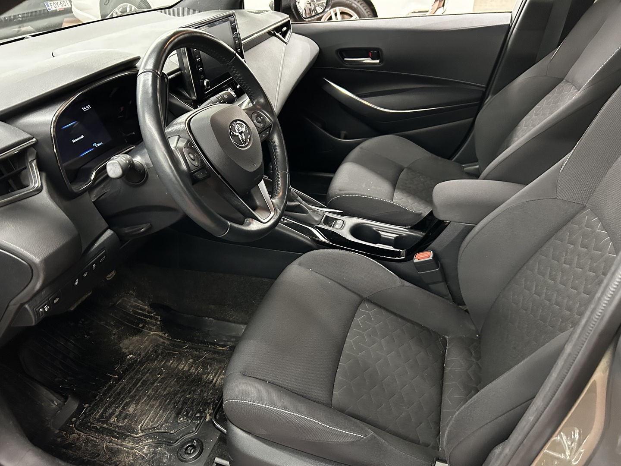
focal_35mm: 26
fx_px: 466
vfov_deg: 53.1
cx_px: 310
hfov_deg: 67.3
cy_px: 233
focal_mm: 5.7
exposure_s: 1/33
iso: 640
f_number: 1.5
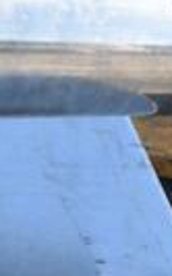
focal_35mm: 169
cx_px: -334
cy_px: 87
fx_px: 1269
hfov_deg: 7.0
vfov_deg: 12.4
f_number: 16
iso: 6400
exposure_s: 1/1000
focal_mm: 24
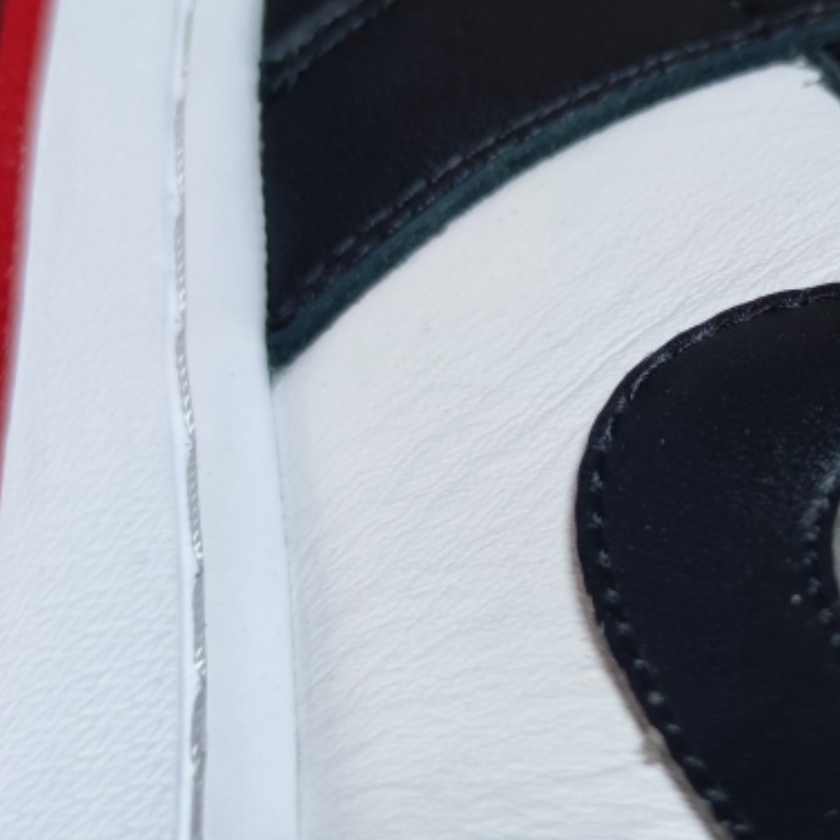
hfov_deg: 23.6
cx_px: 668
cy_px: 350
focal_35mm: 72
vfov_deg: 24.0
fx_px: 1977
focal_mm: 6.72
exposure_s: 1/100
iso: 213
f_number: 1.69
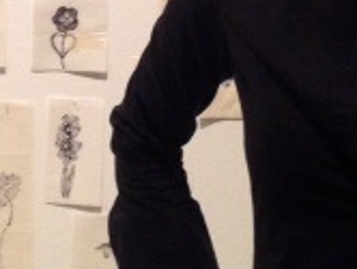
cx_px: 15
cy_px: -129
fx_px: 1312
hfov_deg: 15.3
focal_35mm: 127
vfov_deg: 11.3
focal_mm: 4.12
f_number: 2.4
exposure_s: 1/20
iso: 160
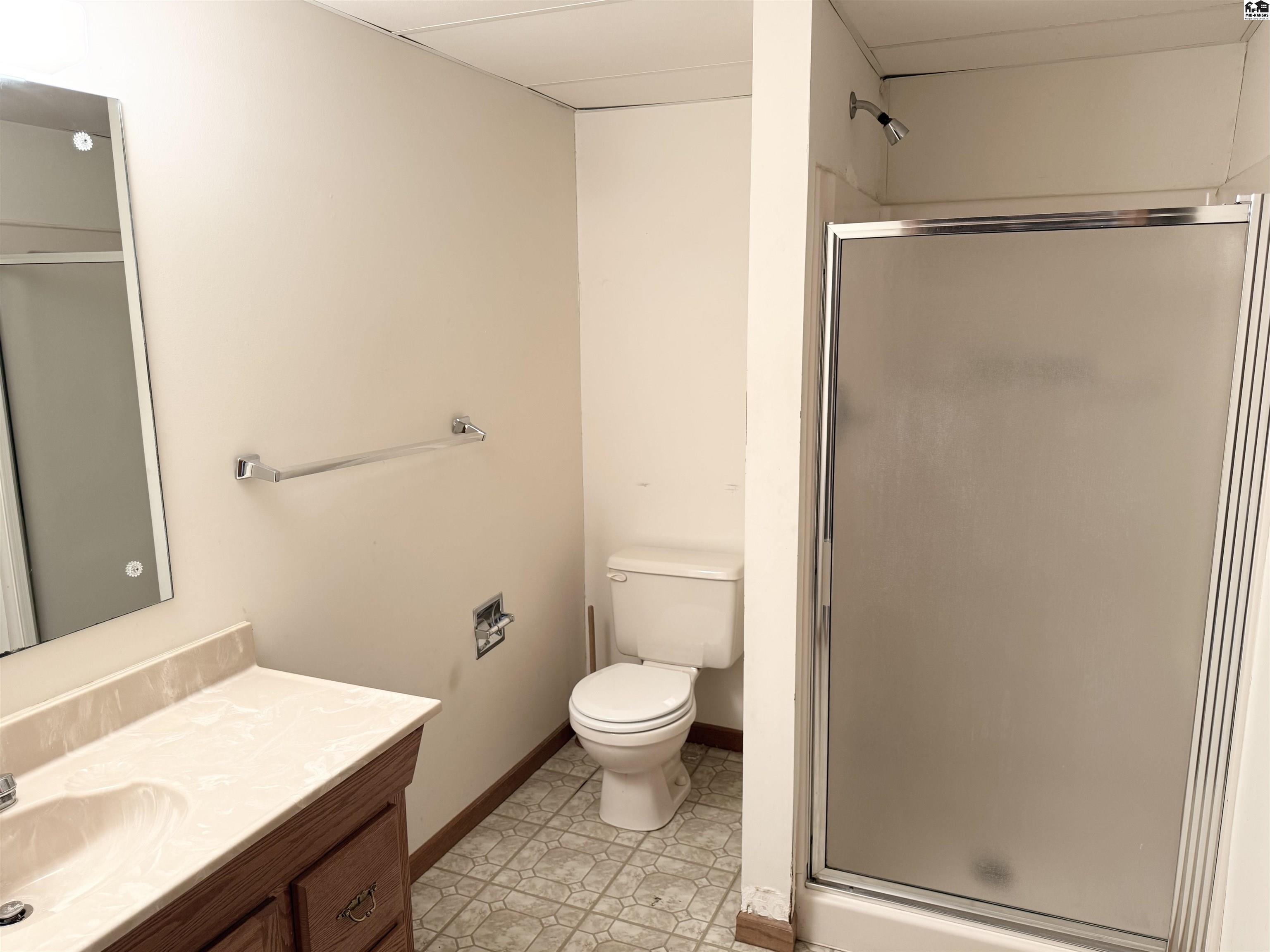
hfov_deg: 71.6
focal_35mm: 24
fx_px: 880
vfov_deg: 56.8
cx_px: 635
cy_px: 476
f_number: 1.78
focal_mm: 6.76
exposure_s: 1/60
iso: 125
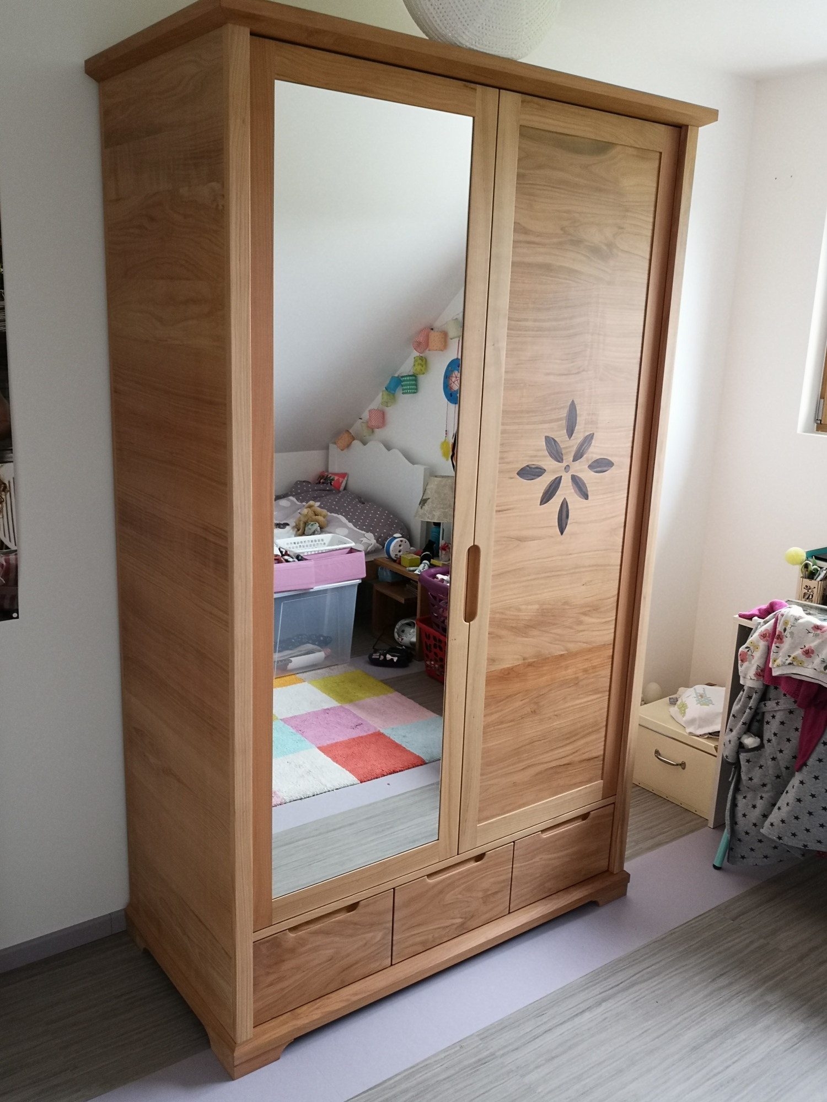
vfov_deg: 61.7
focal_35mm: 29
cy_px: 551
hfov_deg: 48.2
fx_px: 924
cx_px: 414
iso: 125
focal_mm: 3.95
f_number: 1.8
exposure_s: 1/50
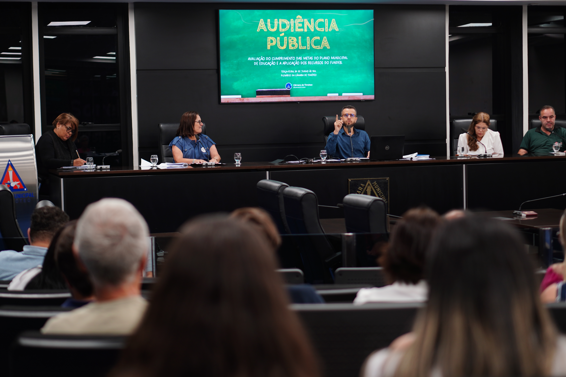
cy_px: 188
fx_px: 1179
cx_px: 283
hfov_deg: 27.0
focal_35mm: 75
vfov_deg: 18.2
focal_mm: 50
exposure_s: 1/80
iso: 125
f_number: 2
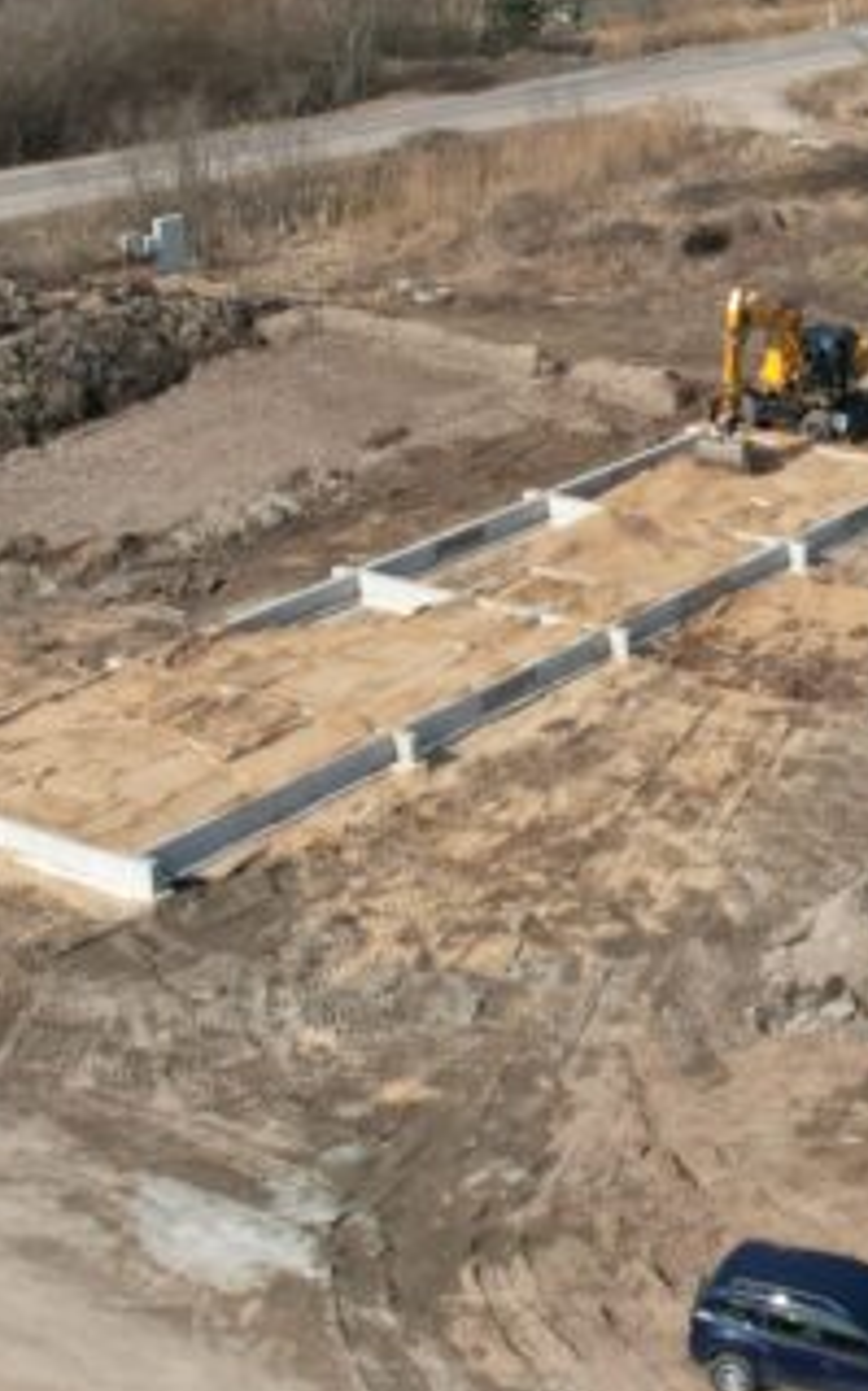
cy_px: 543
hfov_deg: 17.5
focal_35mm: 72
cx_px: 925
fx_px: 2729
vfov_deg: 28.5
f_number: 2.8
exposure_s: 1/1600
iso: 100
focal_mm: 8.38
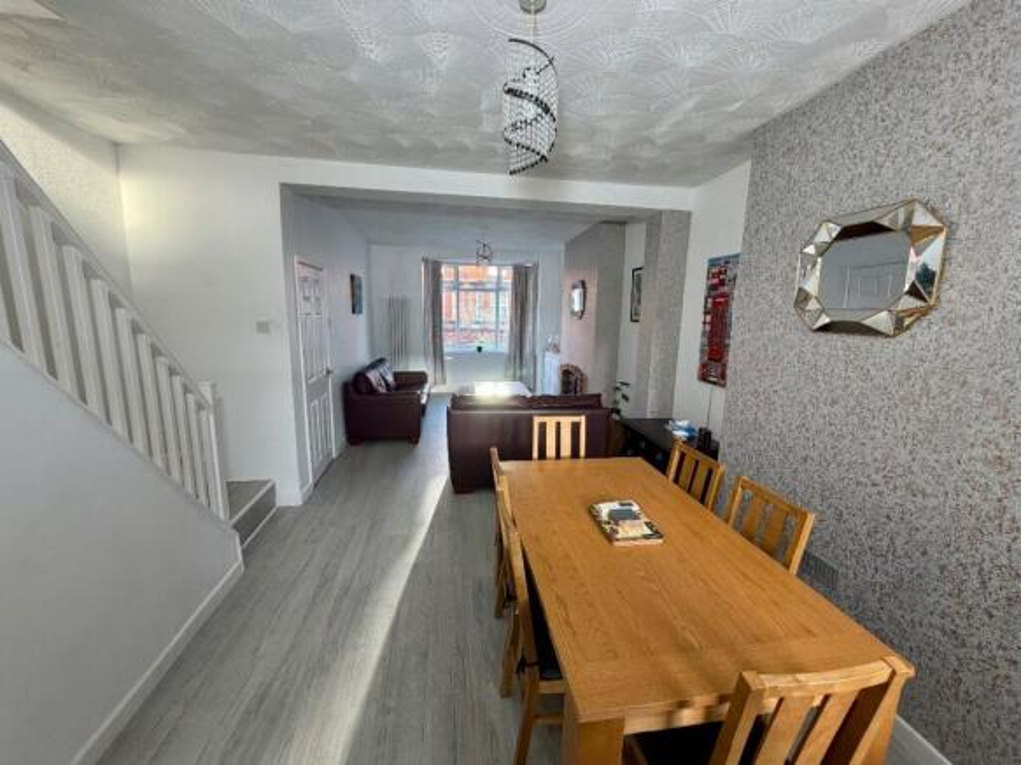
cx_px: 510
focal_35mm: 14
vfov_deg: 85.7
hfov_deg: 102.1
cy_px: 382
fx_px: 413
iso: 160
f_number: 2.2
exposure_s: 1/96
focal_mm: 2.22
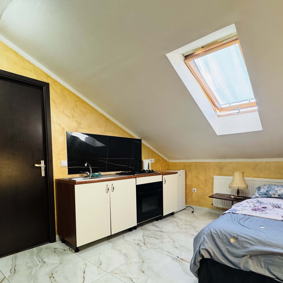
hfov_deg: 74.2
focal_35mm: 20
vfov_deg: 74.0
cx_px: 167
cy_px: 170
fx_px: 185
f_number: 2.2
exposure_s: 1/50
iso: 200
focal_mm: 2.22
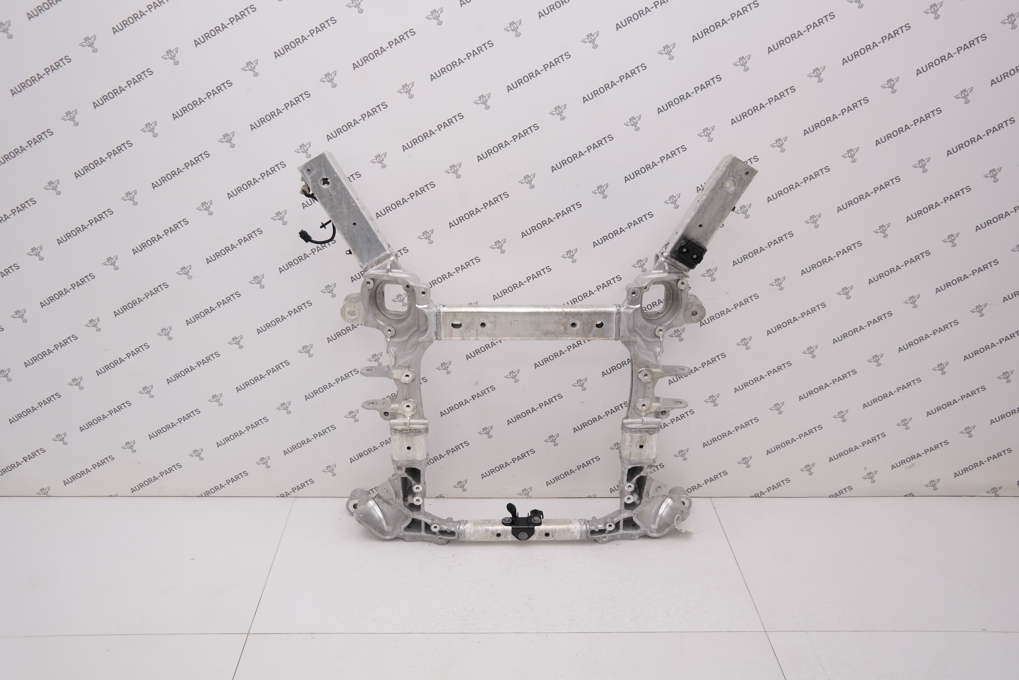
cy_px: 340
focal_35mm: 33
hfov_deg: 57.2
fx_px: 934
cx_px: 510
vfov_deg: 40.0
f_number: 4
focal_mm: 22
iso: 100
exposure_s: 1/80
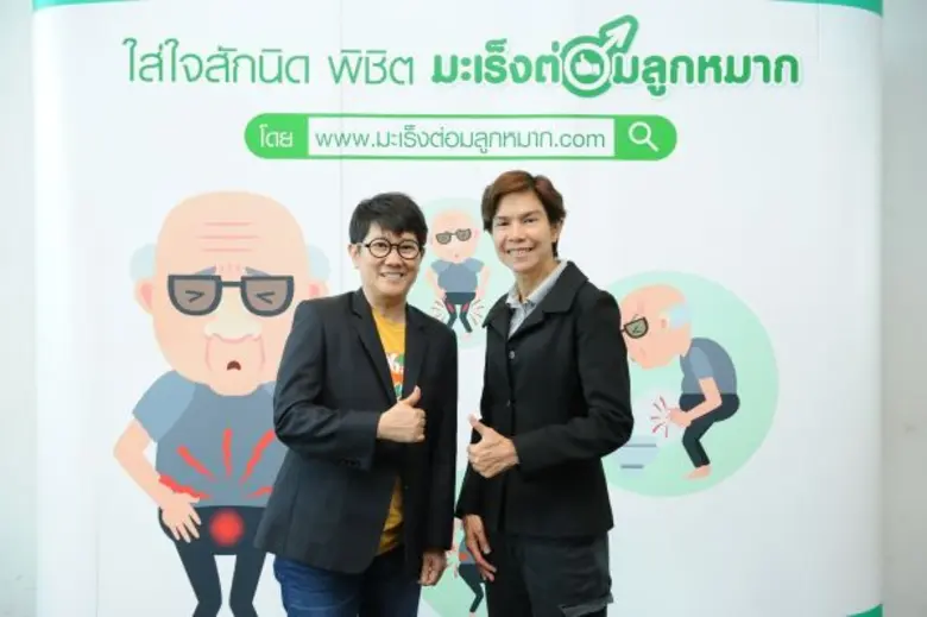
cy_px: 308
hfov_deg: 53.2
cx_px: 464
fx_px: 926
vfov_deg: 36.8
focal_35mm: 36
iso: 2000
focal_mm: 36
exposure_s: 1/125
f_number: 4
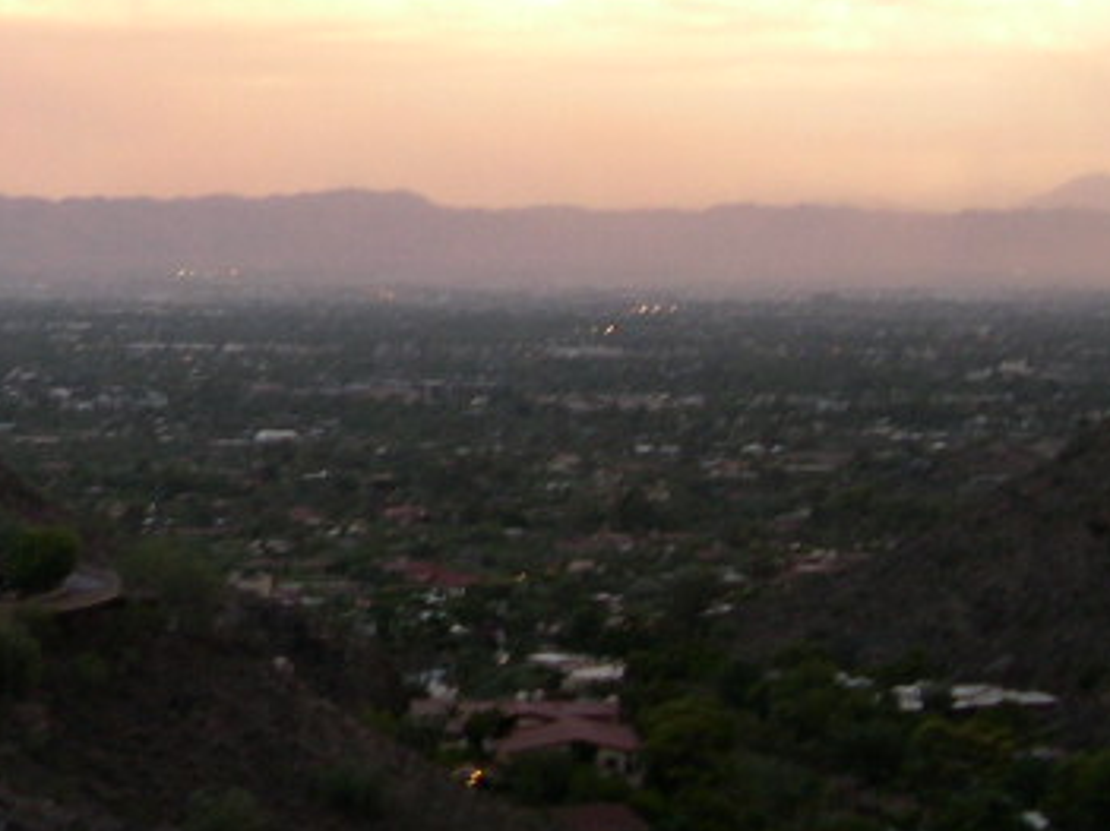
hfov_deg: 17.0
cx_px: -212
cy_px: -19
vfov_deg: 13.1
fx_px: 3558
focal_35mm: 111
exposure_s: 1/52.4
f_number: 2.8
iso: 100
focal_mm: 8
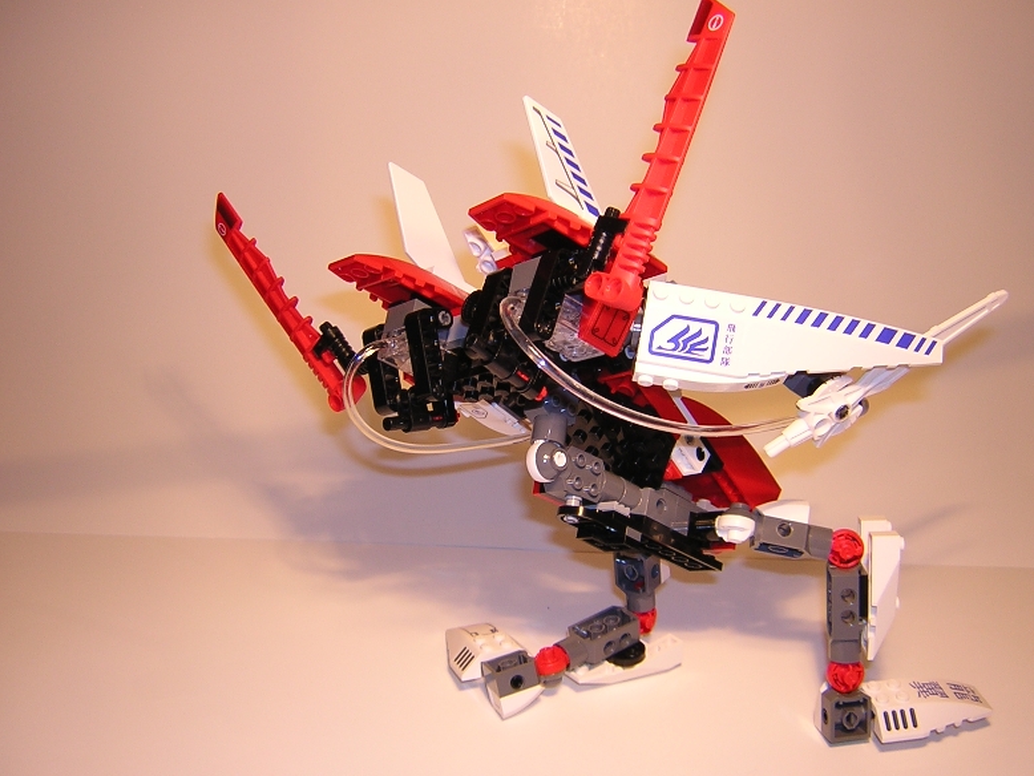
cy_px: 383
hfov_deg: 50.1
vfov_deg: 38.7
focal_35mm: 37
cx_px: 513
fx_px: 1106
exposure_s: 1/30
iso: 100
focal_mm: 4.7
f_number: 2.6
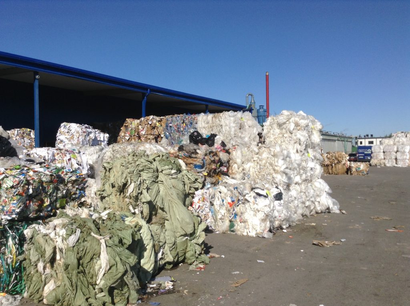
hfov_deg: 55.4
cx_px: 205
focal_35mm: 33
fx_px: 390
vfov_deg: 42.8
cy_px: 153
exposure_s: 1/2320
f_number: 2.4
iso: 25
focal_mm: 3.3
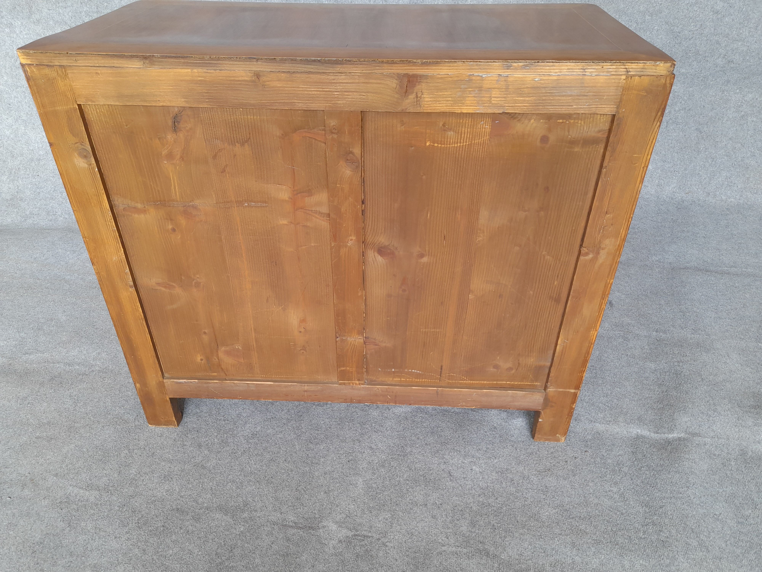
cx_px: 381
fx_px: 550
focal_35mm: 25
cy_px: 286
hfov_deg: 69.4
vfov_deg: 54.9
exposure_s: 1/60
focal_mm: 4.6
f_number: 2
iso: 80
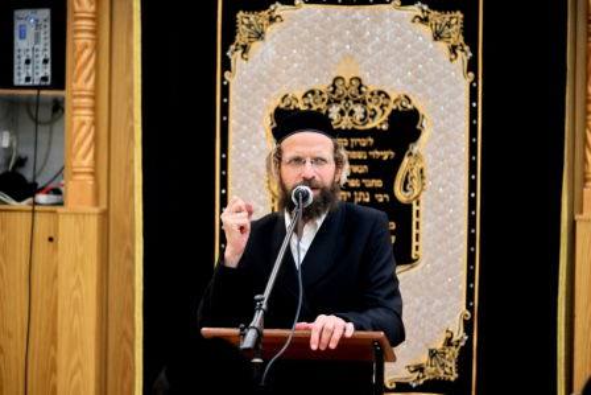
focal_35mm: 120
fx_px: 1971
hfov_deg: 17.1
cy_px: 198
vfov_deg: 11.4
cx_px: 296
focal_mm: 120
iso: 1000
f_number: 4
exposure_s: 1/320
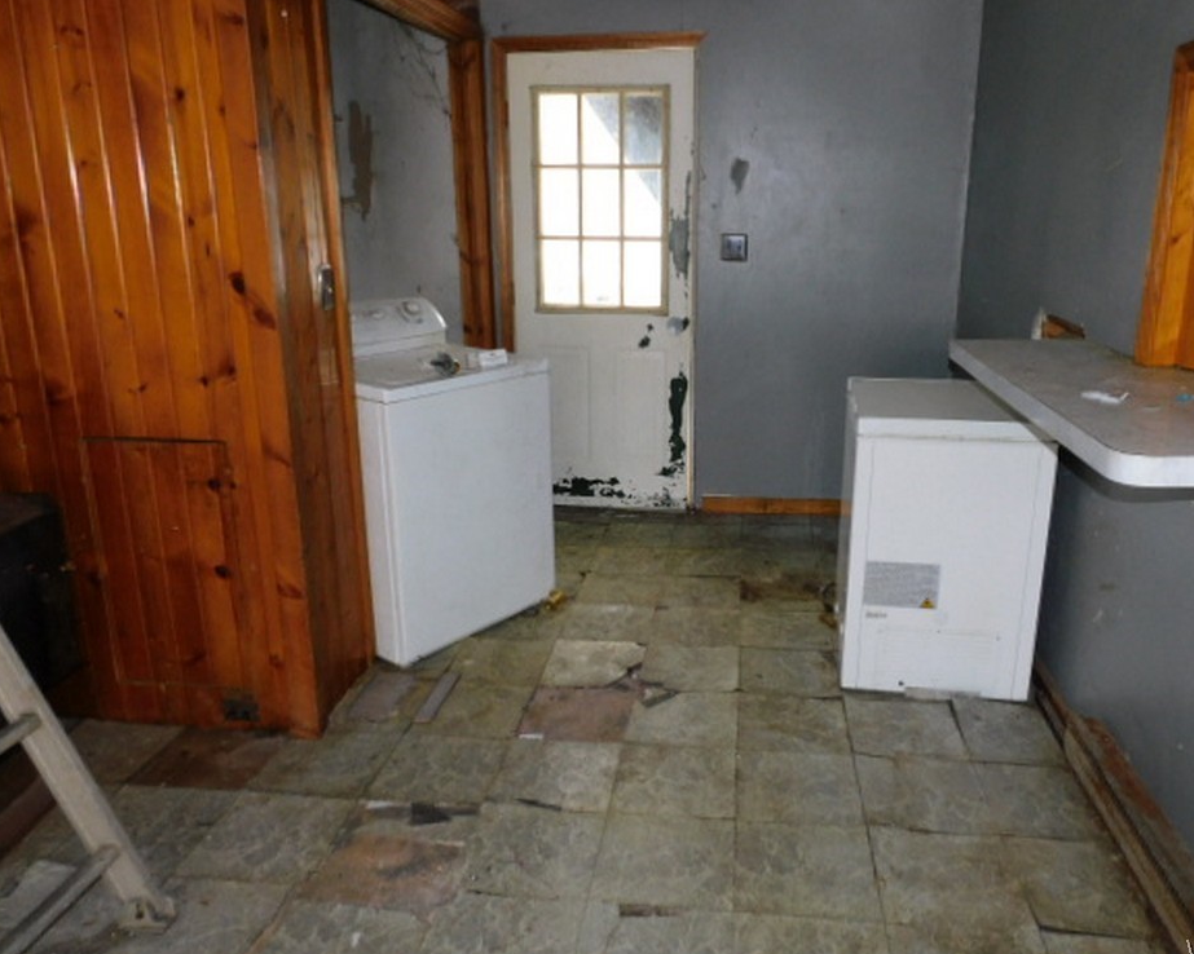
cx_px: 658
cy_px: 476
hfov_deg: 65.9
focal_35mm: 26
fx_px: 919
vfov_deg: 54.9
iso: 200
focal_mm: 4.3
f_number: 3.3
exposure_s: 1/30
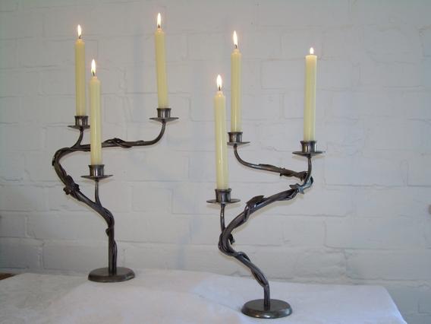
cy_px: 162
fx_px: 548
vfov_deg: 32.9
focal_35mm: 44
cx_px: 216
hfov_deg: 42.9
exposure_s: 1/30
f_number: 2.9
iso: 50
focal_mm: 7.2
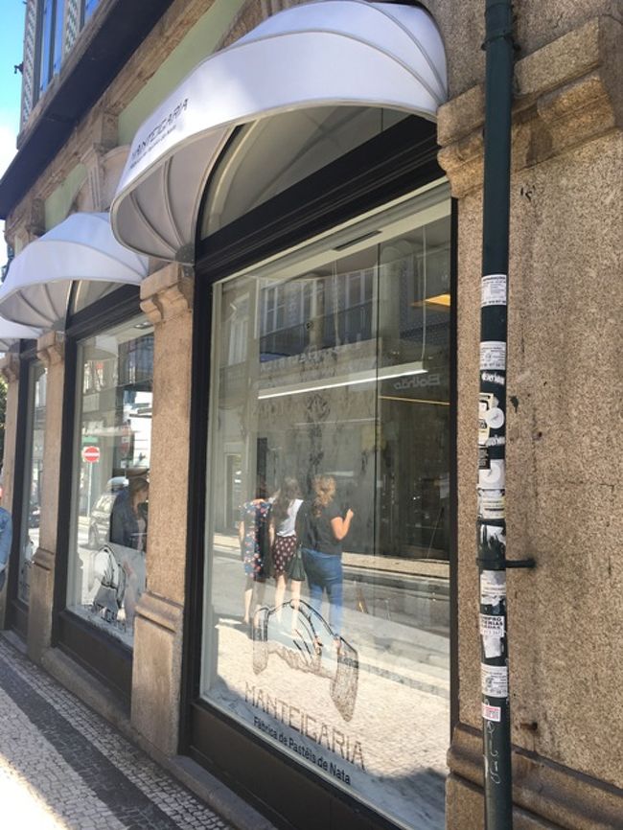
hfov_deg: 48.2
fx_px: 696
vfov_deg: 61.6
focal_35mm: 29
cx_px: 312
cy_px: 415
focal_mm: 4.15
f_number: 2.2
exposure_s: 1/234
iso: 25
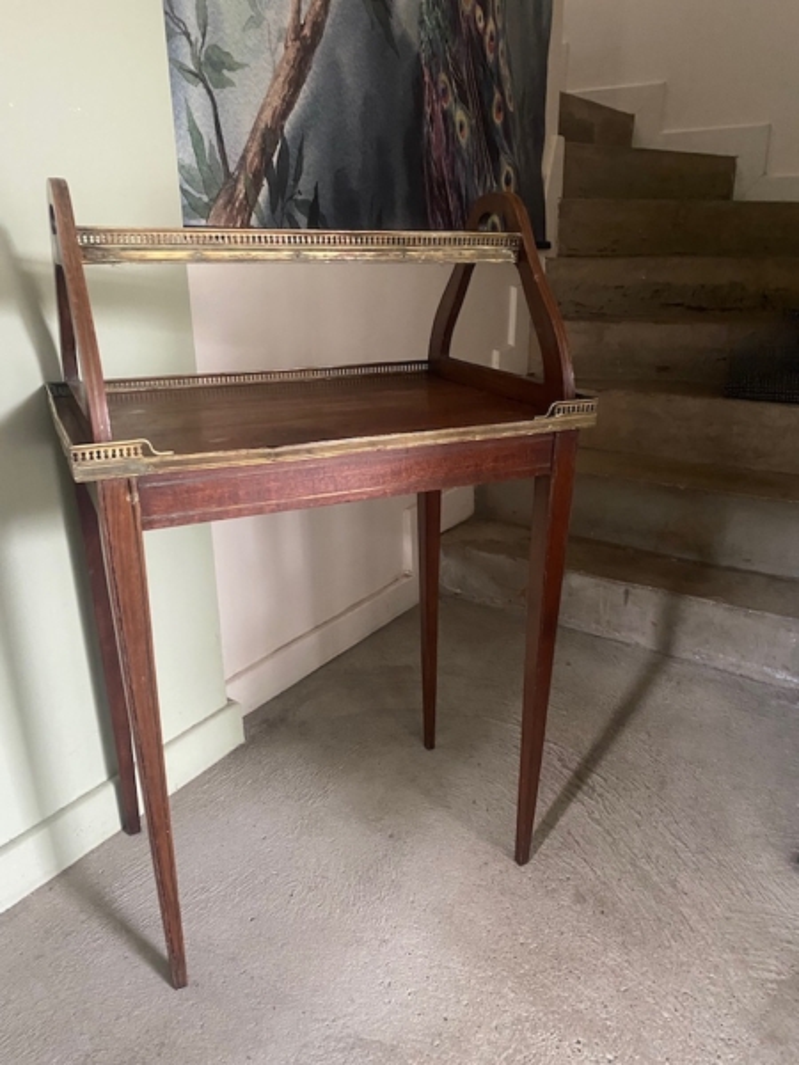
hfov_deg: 53.1
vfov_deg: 67.3
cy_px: 532
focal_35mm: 26
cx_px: 400
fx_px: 800
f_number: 1.8
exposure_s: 1/30
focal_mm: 4.25
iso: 640
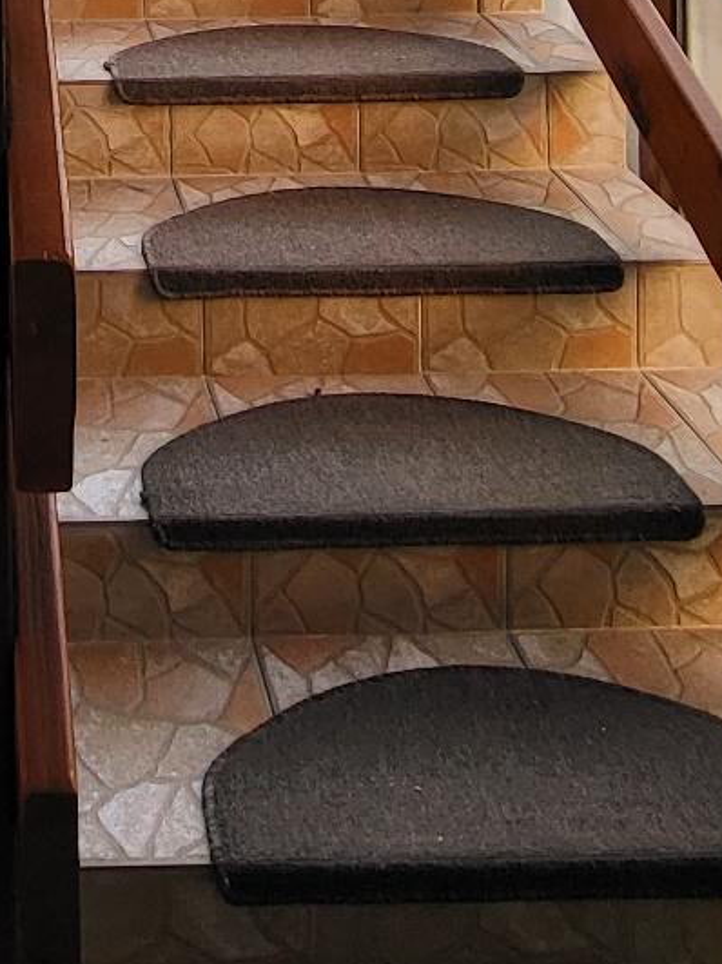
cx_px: -49
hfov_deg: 27.4
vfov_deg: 29.1
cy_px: -374
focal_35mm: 49
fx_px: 1363
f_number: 2.2
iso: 50
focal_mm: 1.74
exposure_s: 1/50
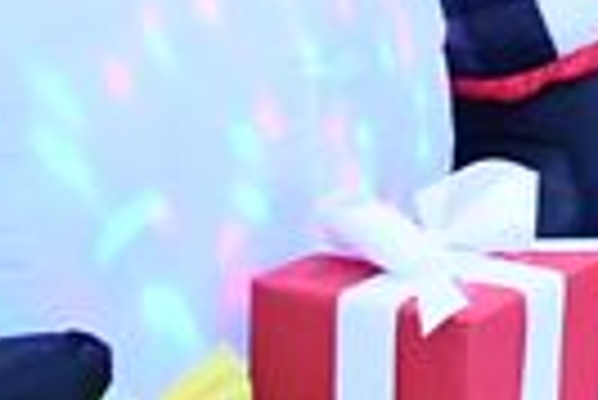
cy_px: -865
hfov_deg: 7.7
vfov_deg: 5.4
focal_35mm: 238
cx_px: 1727
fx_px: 3958
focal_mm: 21
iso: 3200
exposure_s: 1/125
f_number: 5.6
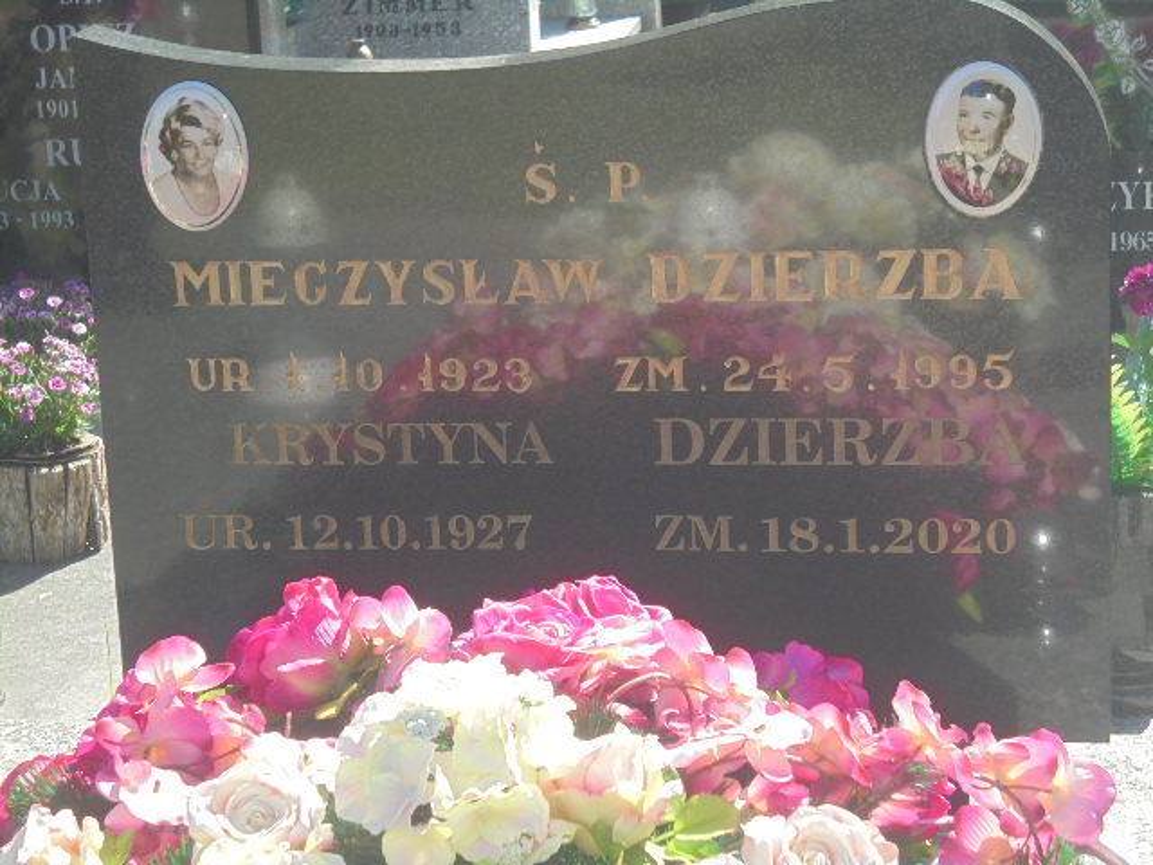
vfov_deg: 15.7
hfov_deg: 20.9
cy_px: 432
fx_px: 3131
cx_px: 576
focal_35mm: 94
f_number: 4.7
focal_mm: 16.9
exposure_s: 1/160
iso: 100
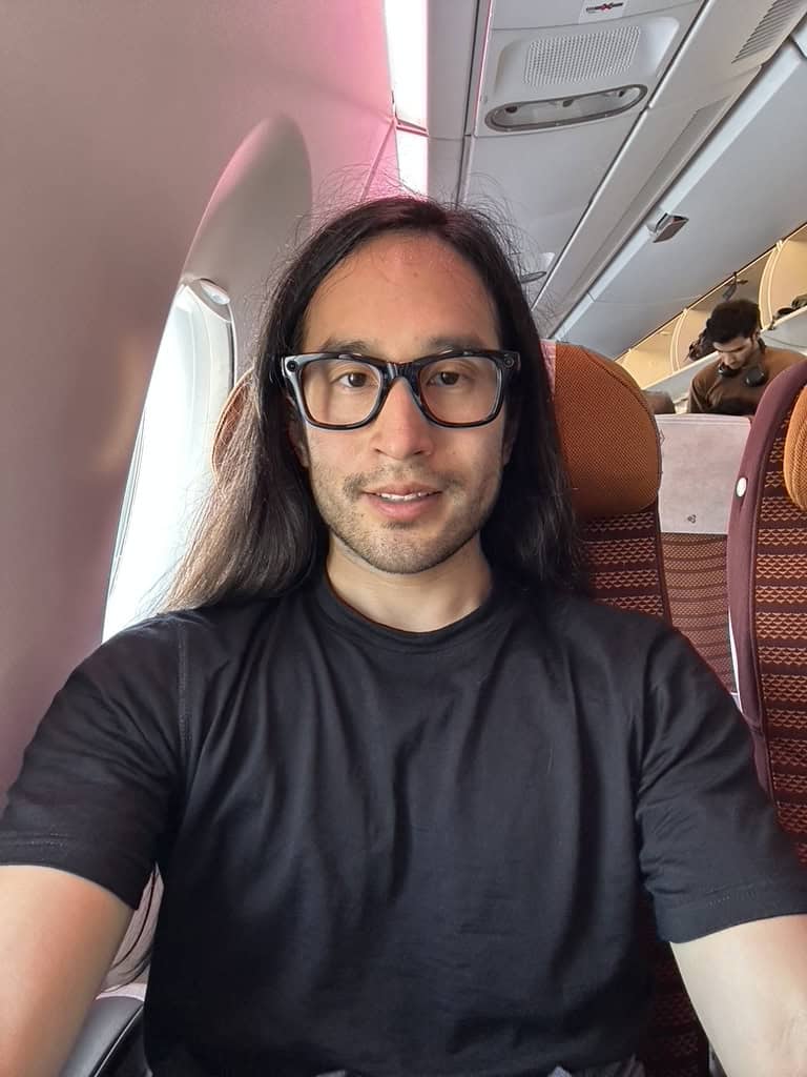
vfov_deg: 73.9
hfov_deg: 58.9
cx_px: 404
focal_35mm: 23
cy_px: 538
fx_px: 715
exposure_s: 1/57
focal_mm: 2.7
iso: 250
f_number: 1.9
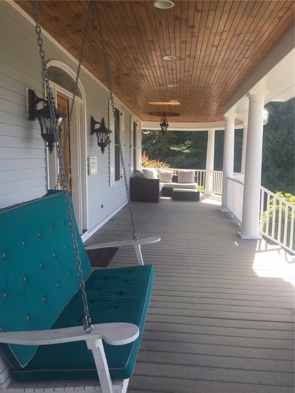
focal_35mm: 29
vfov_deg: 61.7
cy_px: 196
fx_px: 330
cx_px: 148
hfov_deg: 48.2
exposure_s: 1/329
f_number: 2.2
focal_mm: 4.15
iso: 32
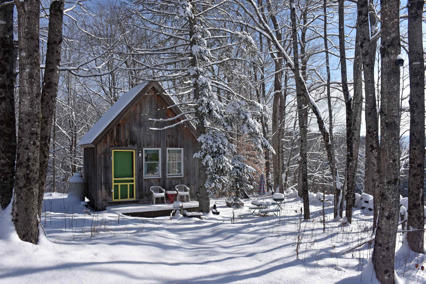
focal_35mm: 27
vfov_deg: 47.9
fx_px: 319
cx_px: 213
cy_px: 142
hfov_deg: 67.4
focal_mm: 18
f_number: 8
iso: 360
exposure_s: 1/500
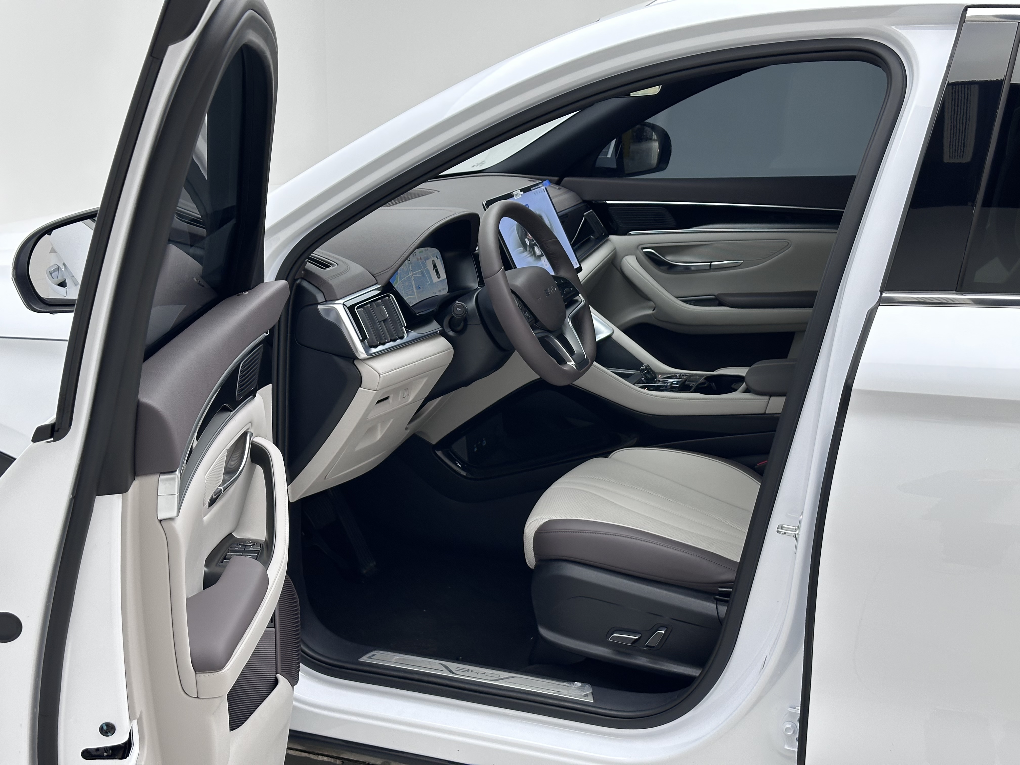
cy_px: 382
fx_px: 1414
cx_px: 510
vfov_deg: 30.3
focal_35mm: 48
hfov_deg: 39.7
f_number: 1.78
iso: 100
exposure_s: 1/100
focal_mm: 6.86
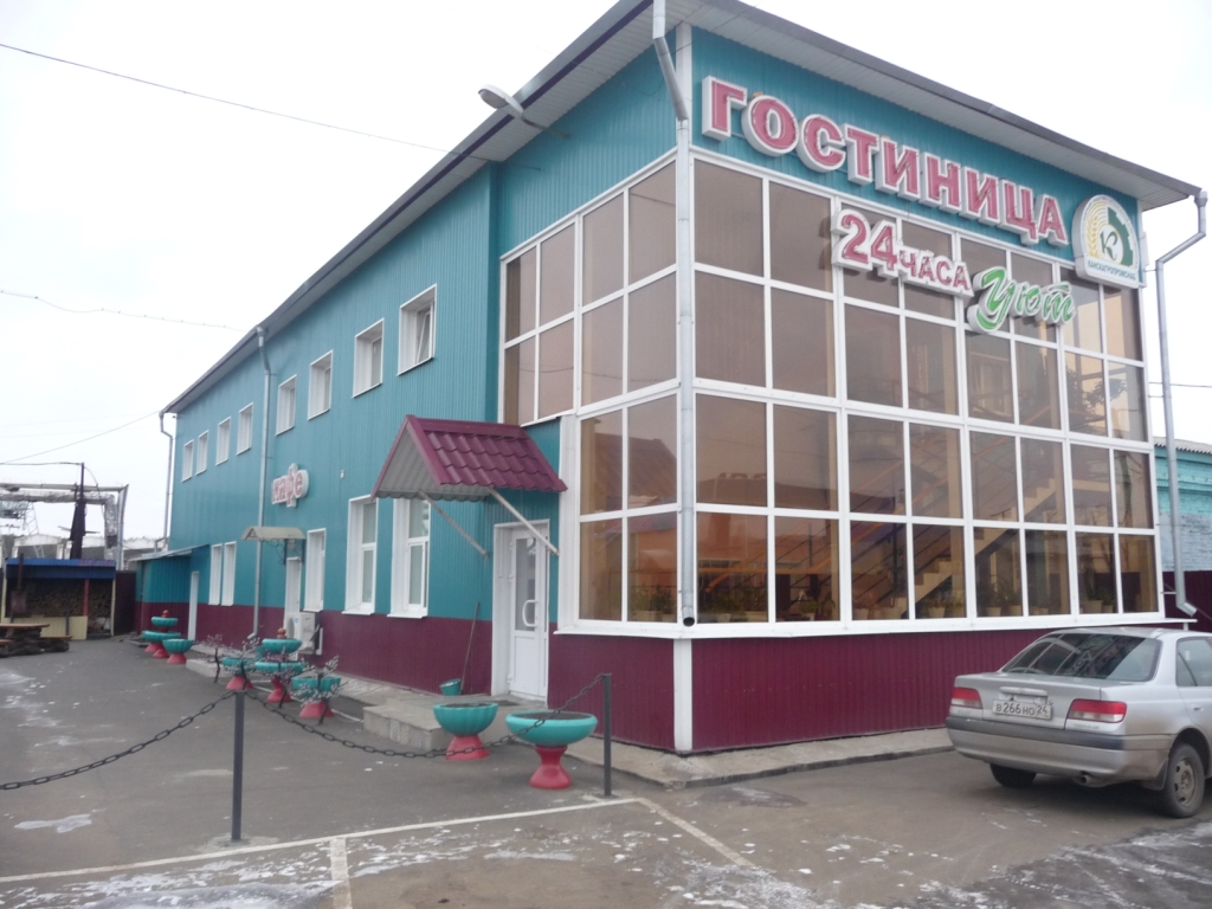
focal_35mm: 28
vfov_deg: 49.7
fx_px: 980
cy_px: 454
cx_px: 606
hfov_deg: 63.4
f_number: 3.3
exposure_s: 1/30
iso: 160
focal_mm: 4.7
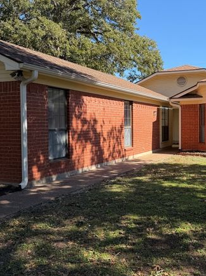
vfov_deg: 50.2
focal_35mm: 37
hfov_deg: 37.5
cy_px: 130
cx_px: 158
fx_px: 294
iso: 80
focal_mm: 6.76
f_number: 1.78
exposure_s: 1/1901
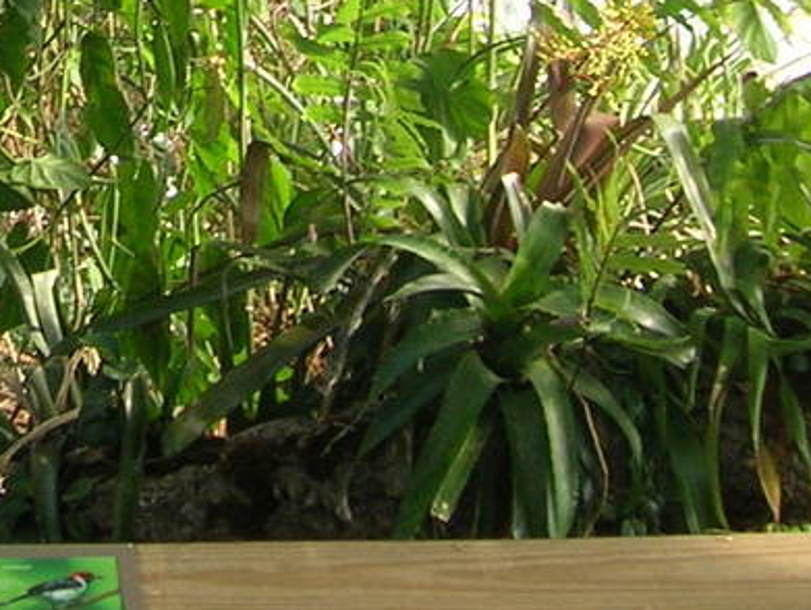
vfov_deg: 10.3
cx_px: -230
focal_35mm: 139
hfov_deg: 13.7
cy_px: -307
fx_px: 3260
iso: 50
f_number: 2.9
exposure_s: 1/70.8
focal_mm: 5.7
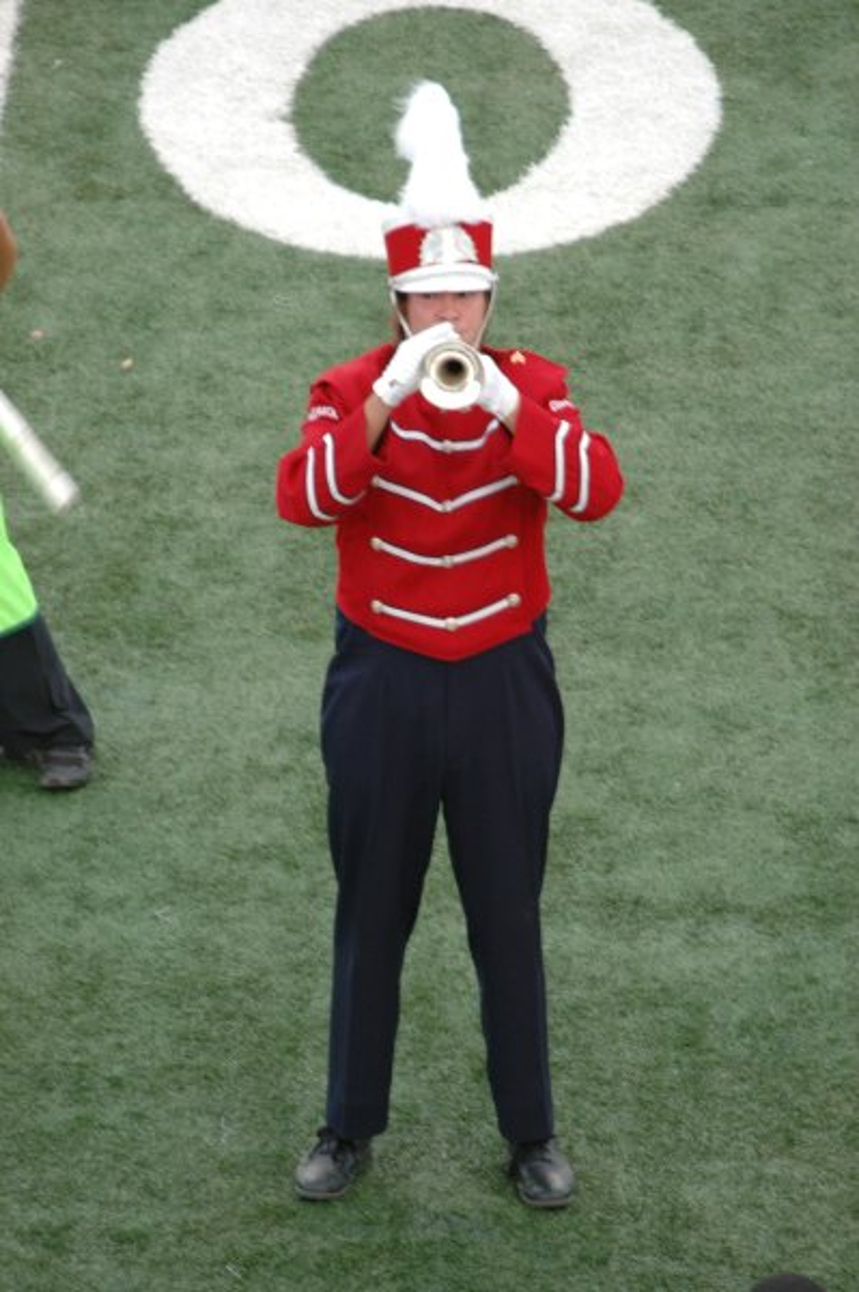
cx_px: 430
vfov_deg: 3.4
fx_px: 21511
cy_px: 646
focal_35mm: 600
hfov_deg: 2.3
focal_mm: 400
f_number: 5.6
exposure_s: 1/100
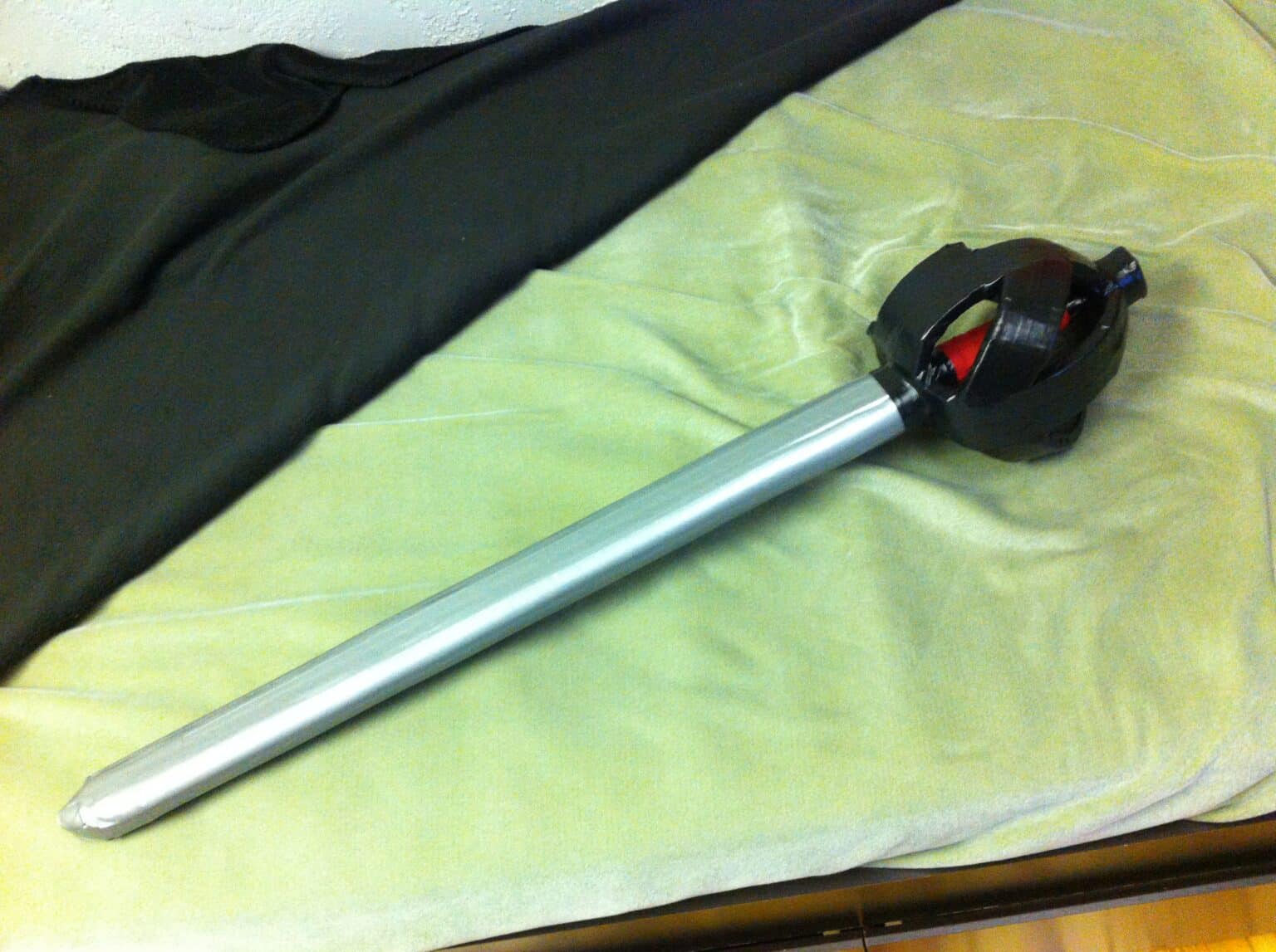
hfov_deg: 52.7
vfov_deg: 40.6
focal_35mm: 35
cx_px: 638
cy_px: 476
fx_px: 1288
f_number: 2.8
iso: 320
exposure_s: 1/15
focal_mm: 3.85
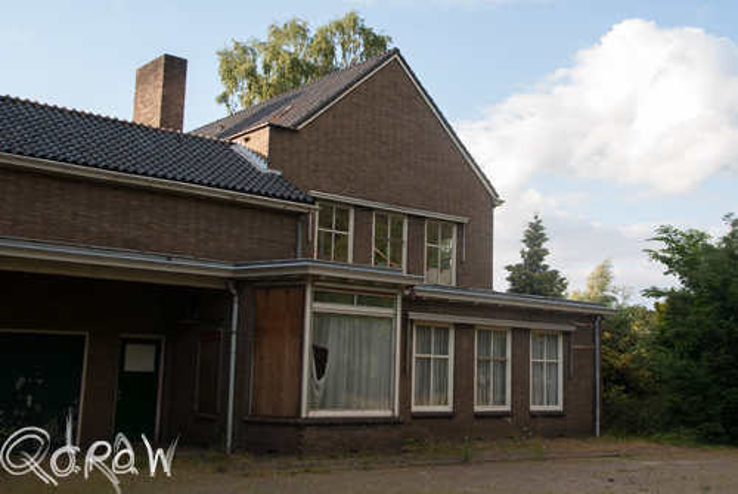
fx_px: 801
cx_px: 369
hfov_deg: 49.5
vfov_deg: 34.3
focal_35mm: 39
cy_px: 247
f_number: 7.1
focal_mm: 26
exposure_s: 1/80
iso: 100
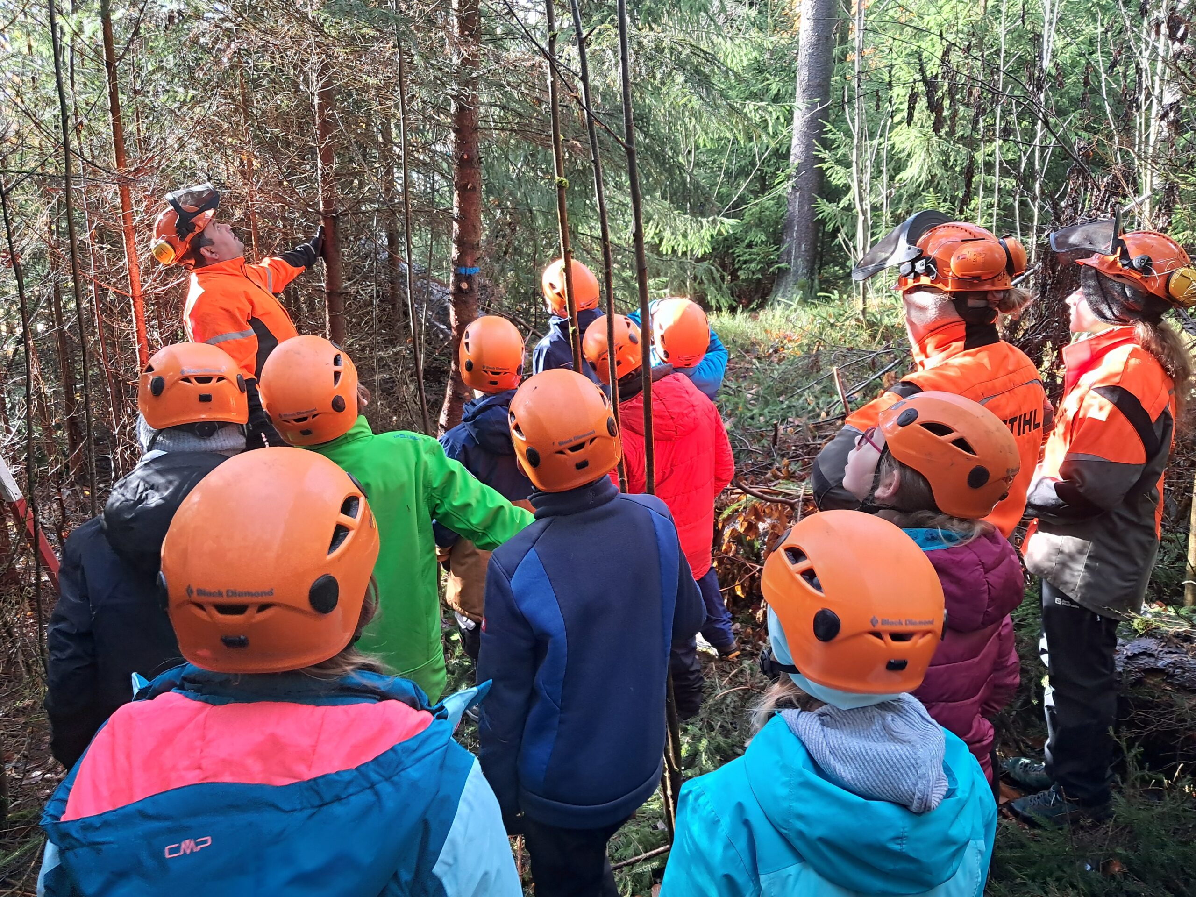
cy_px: 448
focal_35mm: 27
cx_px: 598
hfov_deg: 65.3
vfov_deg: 51.4
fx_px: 933
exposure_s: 1/60
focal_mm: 4
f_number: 1.8
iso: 80
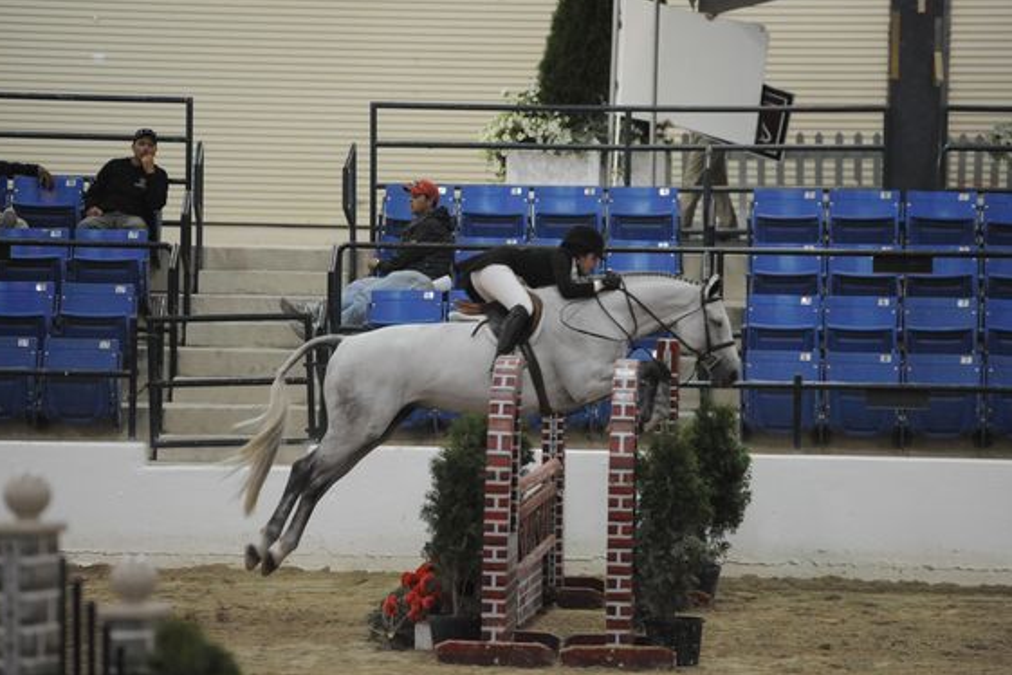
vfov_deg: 6.0
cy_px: 341
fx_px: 6409
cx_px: 527
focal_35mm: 228
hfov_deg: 9.0
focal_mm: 200
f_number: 2.8
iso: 6400
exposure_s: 1/400
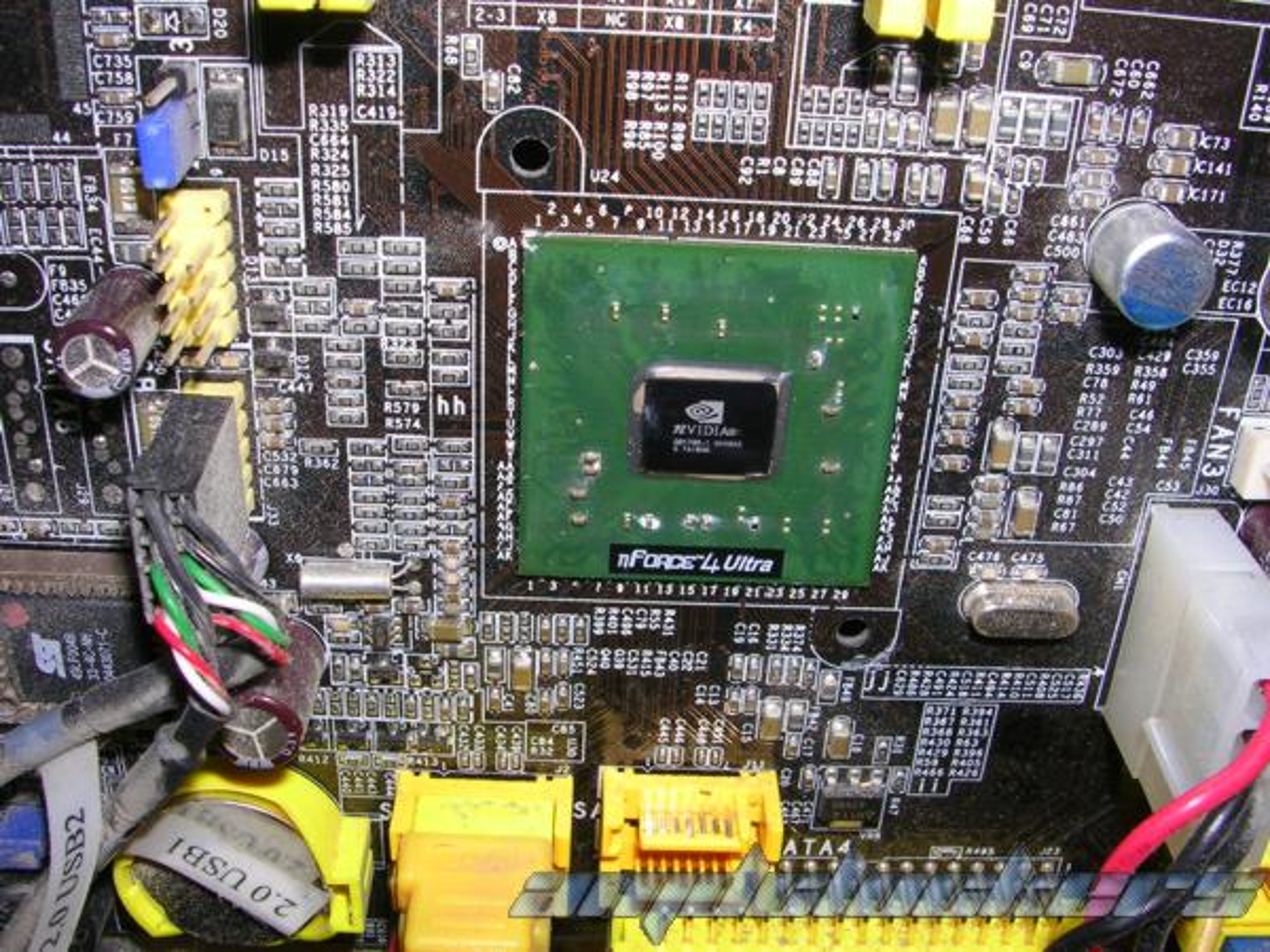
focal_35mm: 38
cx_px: 635
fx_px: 1394
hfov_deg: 49.0
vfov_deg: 37.7
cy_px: 476
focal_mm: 5.8
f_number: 5.6
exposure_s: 1/60.1
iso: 50
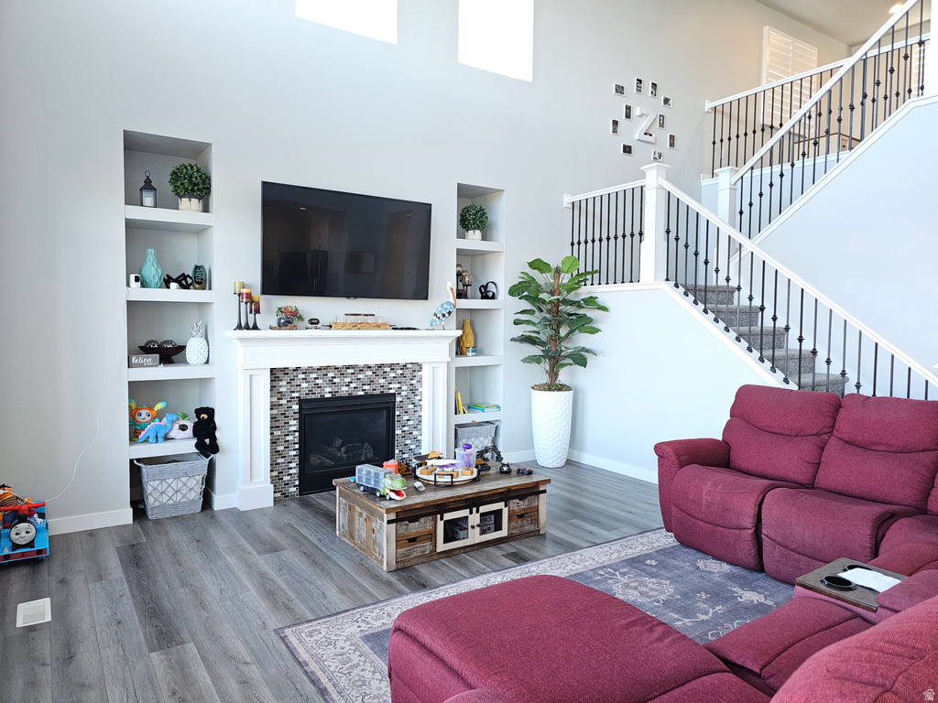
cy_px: 352
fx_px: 623
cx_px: 469
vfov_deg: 58.9
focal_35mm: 23
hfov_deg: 73.9
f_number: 1.7
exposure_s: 1/60
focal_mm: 6.3
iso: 125
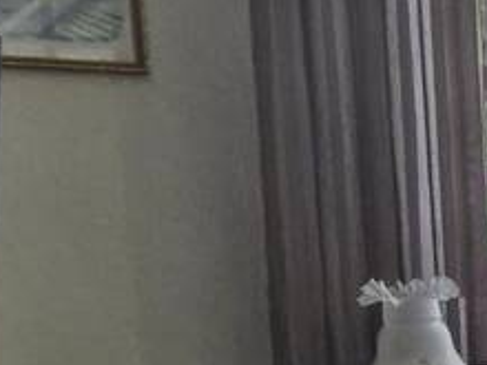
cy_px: 376
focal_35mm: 85
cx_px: 959
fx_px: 1196
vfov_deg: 16.9
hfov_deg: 17.2
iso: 250
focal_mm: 1.74
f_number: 2.2
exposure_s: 1/53
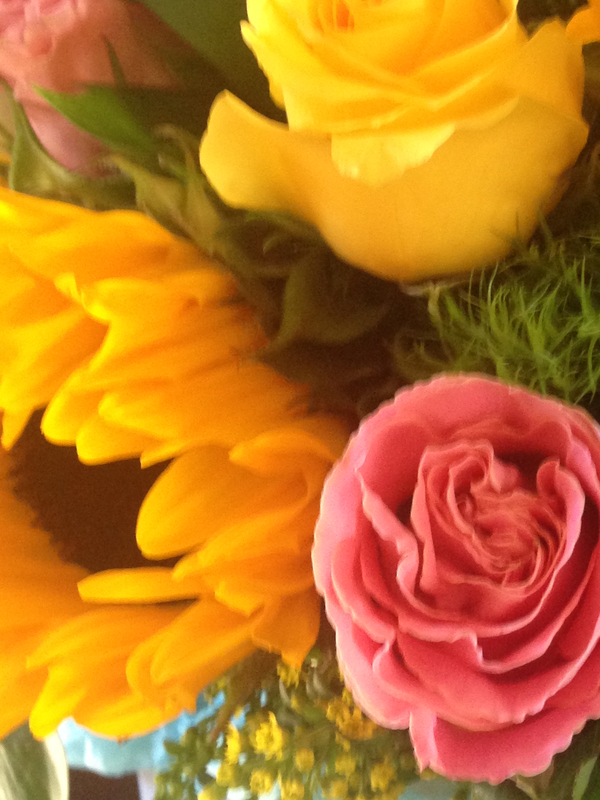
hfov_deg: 21.0
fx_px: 1594
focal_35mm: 69
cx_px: 501
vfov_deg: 28.1
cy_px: 334
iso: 200
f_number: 2.4
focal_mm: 4.12
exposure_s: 1/20
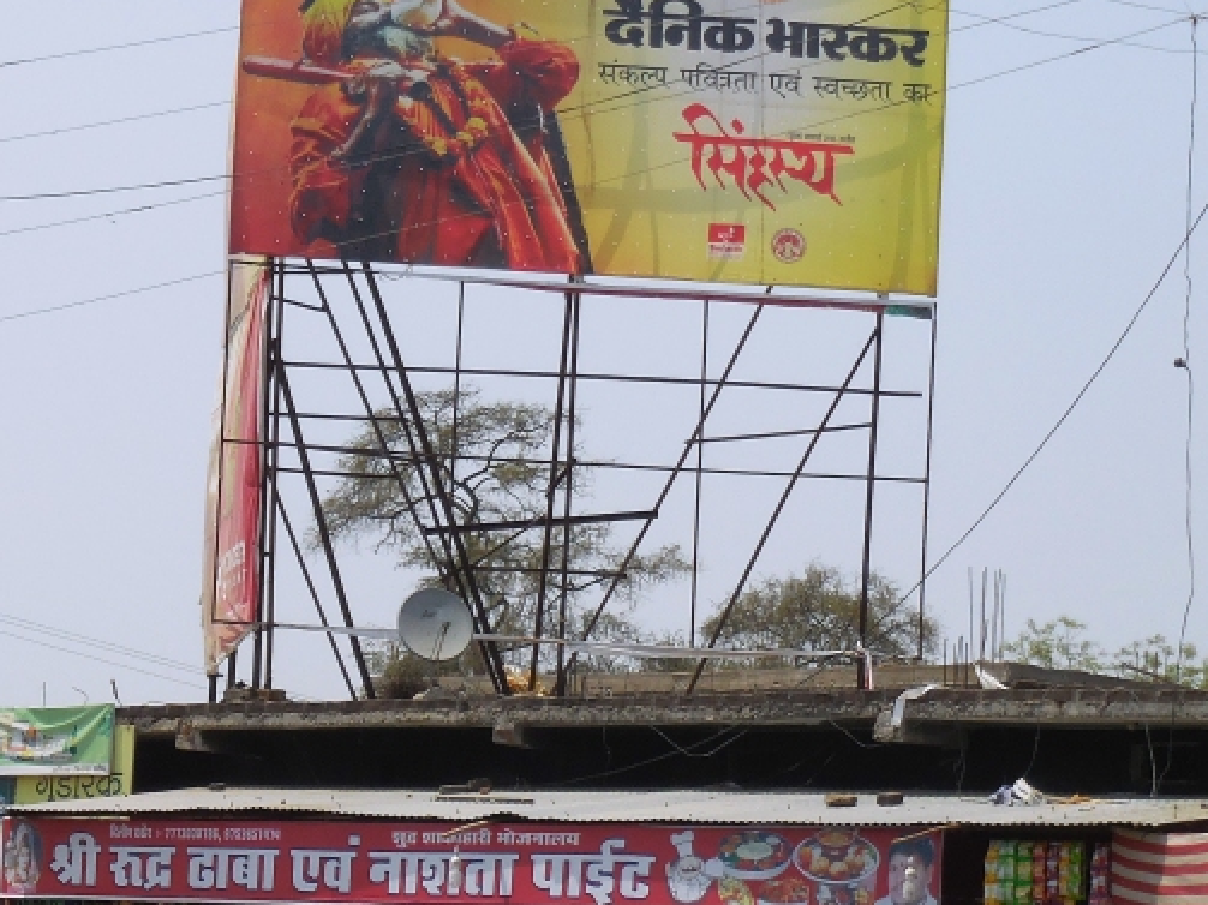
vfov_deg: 9.0
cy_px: 559
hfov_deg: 11.9
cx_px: 178
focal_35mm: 165
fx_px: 5757
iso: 125
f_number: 4.9
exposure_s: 1/1250
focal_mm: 14.5
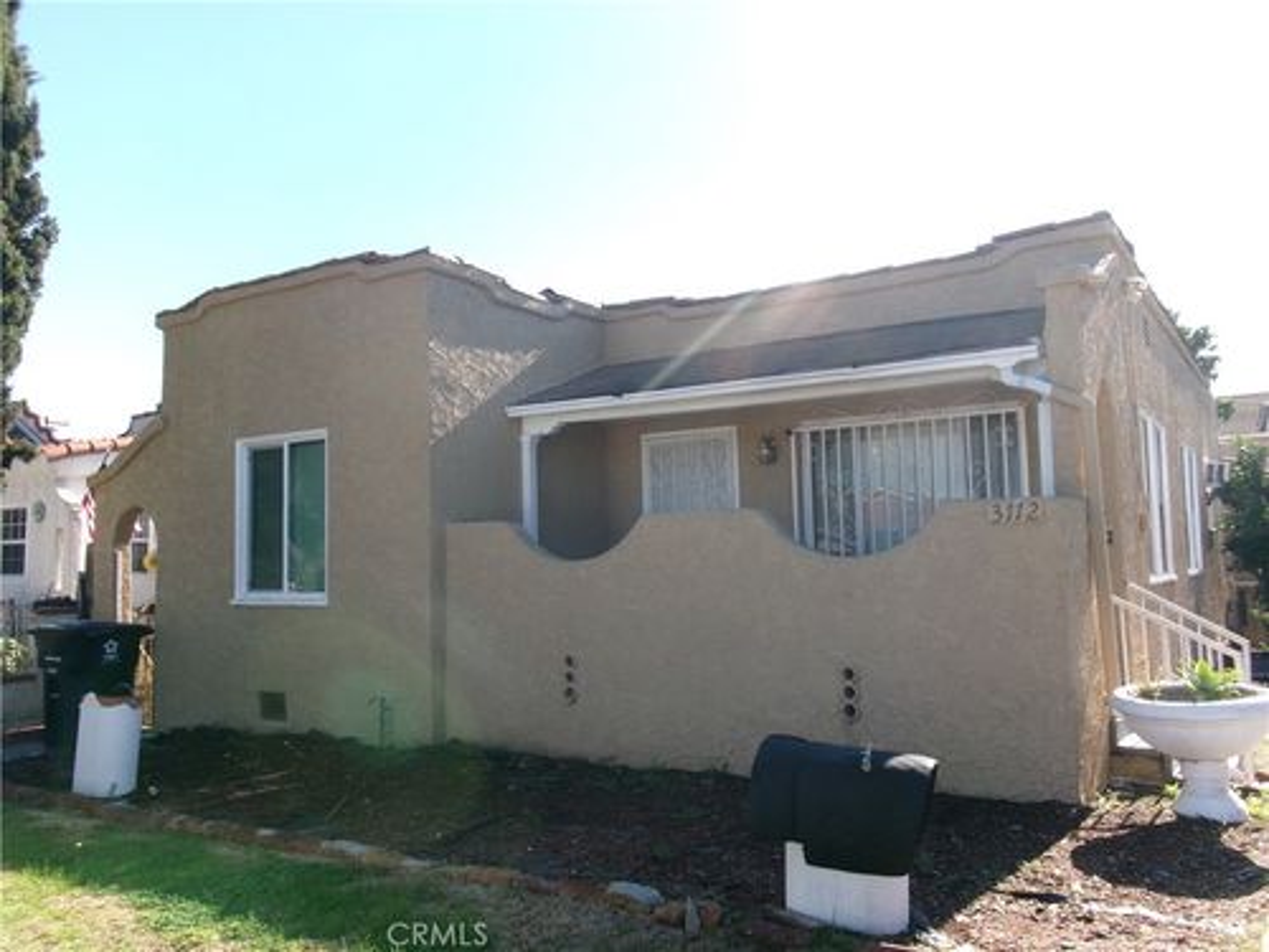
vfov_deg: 49.7
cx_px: 634
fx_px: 1026
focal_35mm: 28
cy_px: 476
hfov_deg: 63.4
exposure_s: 1/50
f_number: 10.8
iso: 100
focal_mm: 5.1
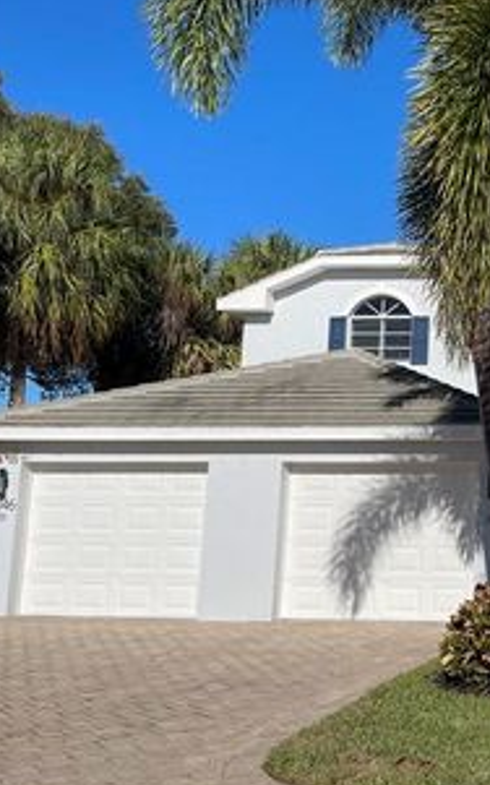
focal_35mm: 44
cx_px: 631
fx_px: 941
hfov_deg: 25.3
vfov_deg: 45.2
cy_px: 351
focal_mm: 5.1
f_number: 1.6
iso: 32
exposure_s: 1/8547
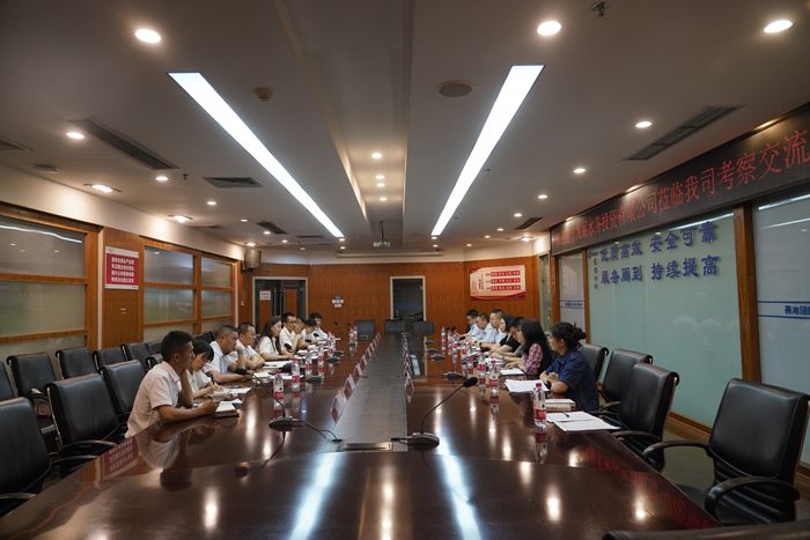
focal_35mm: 24
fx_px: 540
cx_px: 405
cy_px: 270
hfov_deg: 73.7
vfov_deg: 53.2
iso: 1250
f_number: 4
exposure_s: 1/160
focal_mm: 24
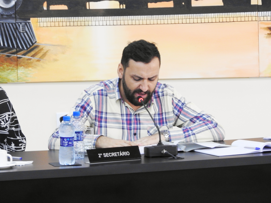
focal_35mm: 330
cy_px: 102
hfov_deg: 6.0
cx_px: 136
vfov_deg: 4.5
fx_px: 2584
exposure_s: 1/6
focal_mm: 59.1
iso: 400
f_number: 5.5
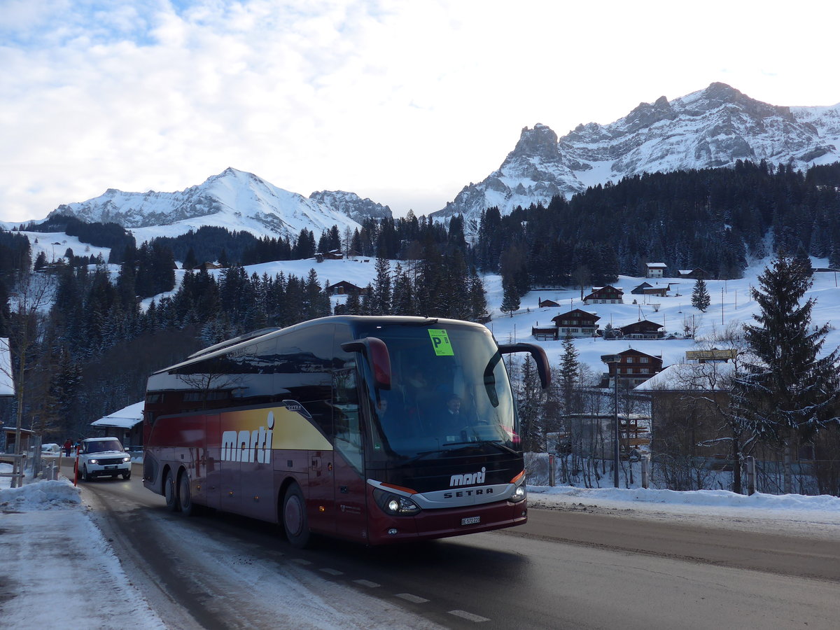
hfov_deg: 61.7
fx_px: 704
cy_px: 315
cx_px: 420
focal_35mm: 29
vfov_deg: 48.2
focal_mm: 6
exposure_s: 1/400
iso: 80
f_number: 2.8
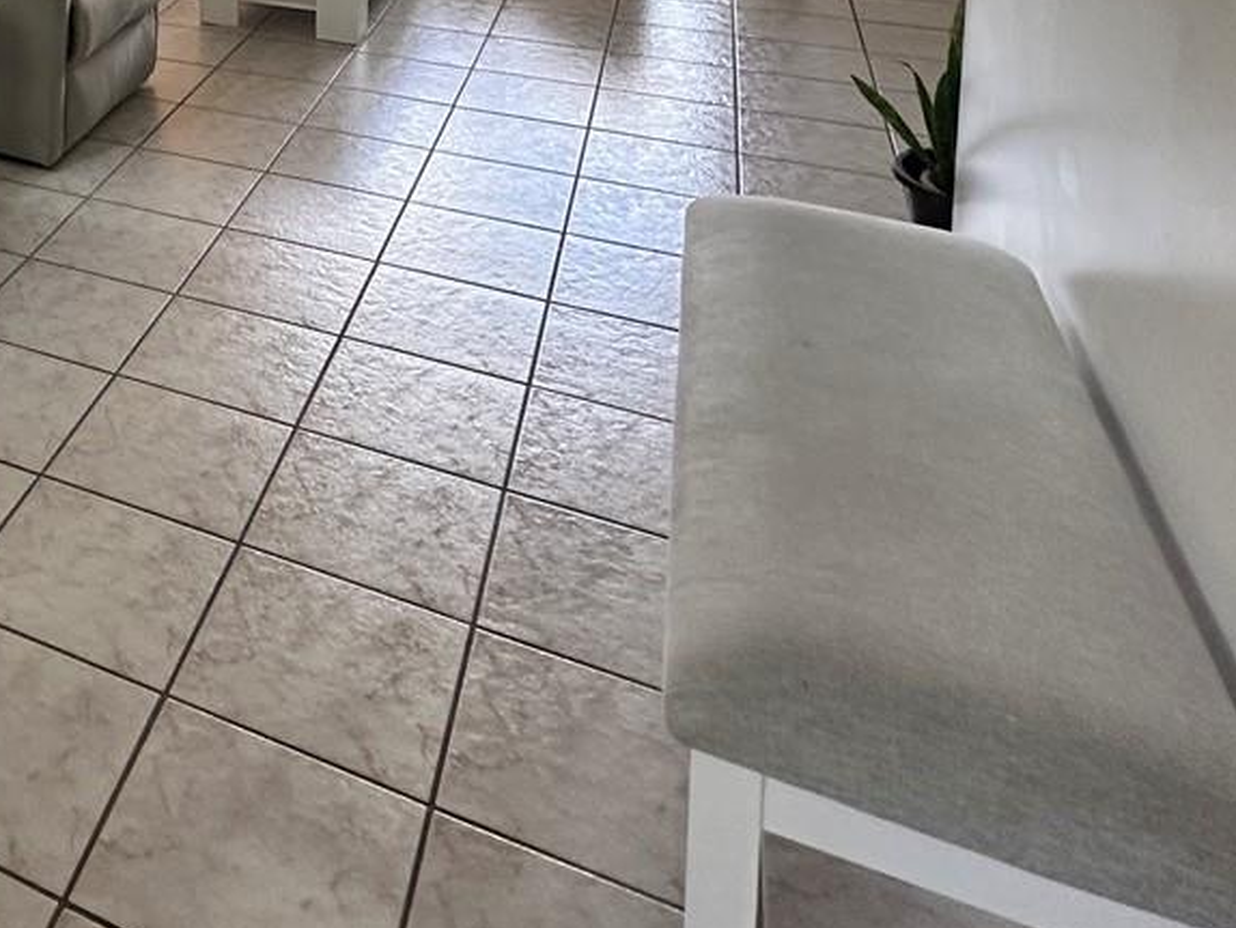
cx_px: -131
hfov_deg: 39.1
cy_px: -250
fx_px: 1393
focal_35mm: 39
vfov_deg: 30.0
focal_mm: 2.22
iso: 160
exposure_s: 1/60
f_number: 2.2
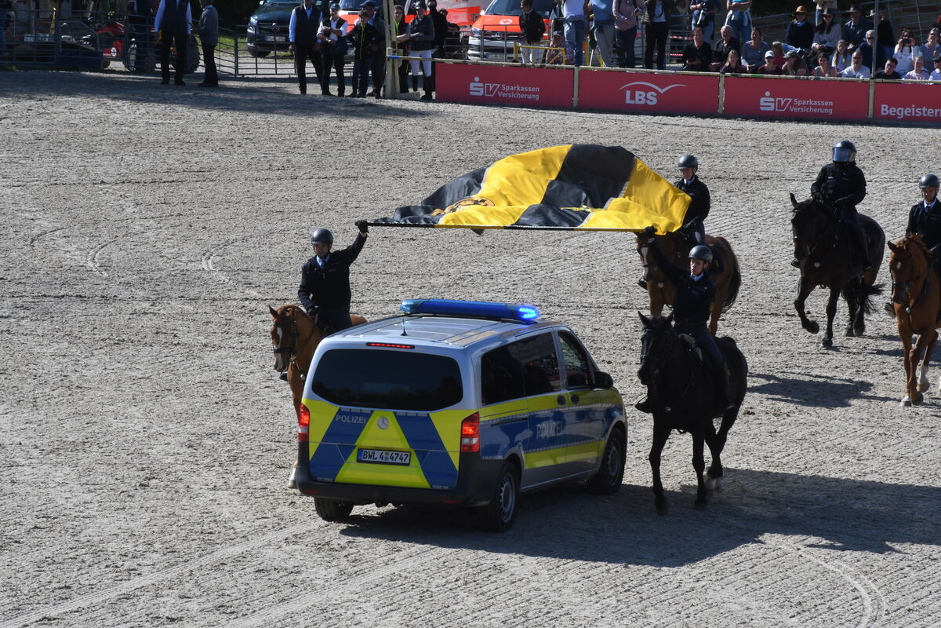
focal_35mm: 262
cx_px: 470
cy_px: 314
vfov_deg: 5.2
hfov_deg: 7.8
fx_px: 6861
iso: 500
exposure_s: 1/200
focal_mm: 175
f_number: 25
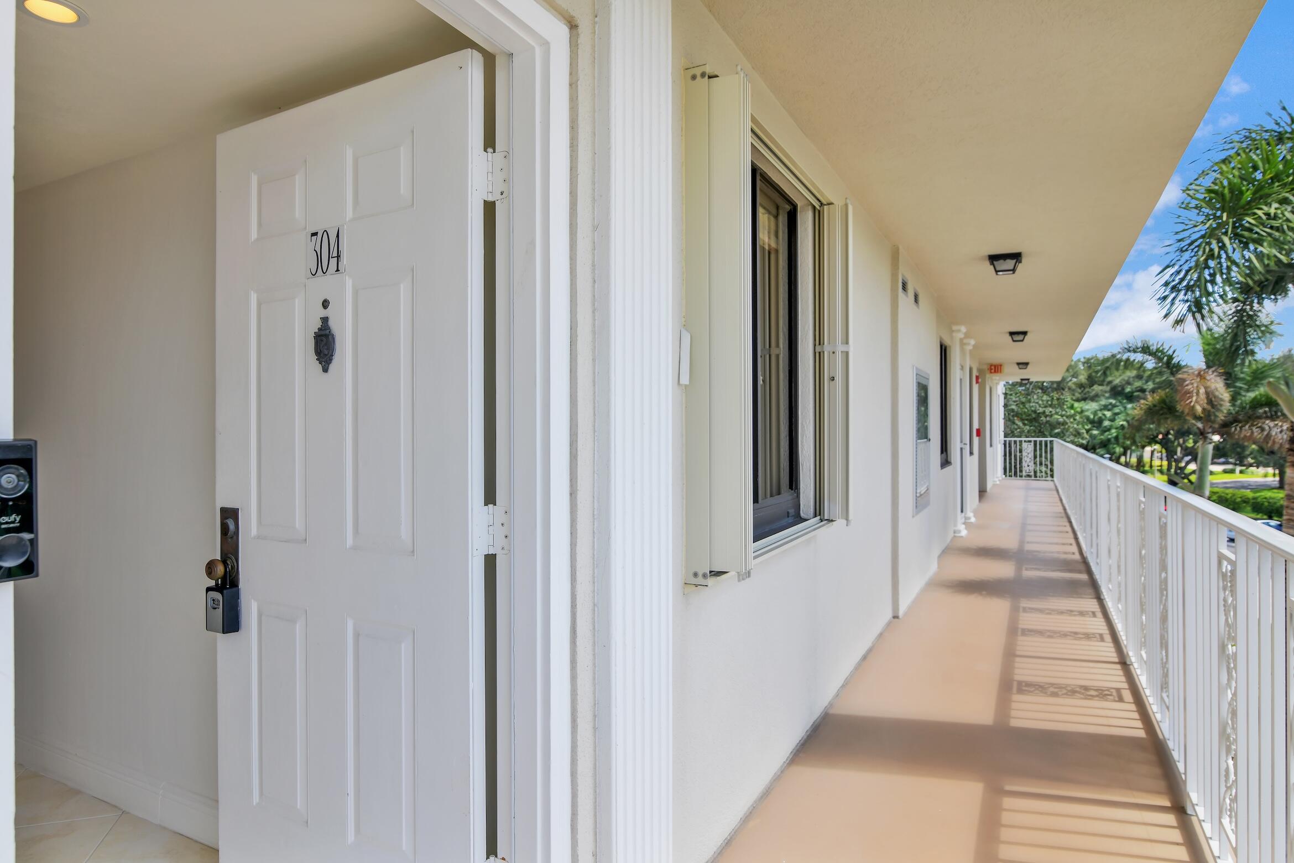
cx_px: 647
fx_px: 755
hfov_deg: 81.2
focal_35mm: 21
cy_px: 432
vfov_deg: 59.5
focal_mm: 21
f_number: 8
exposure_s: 1/1000
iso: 400
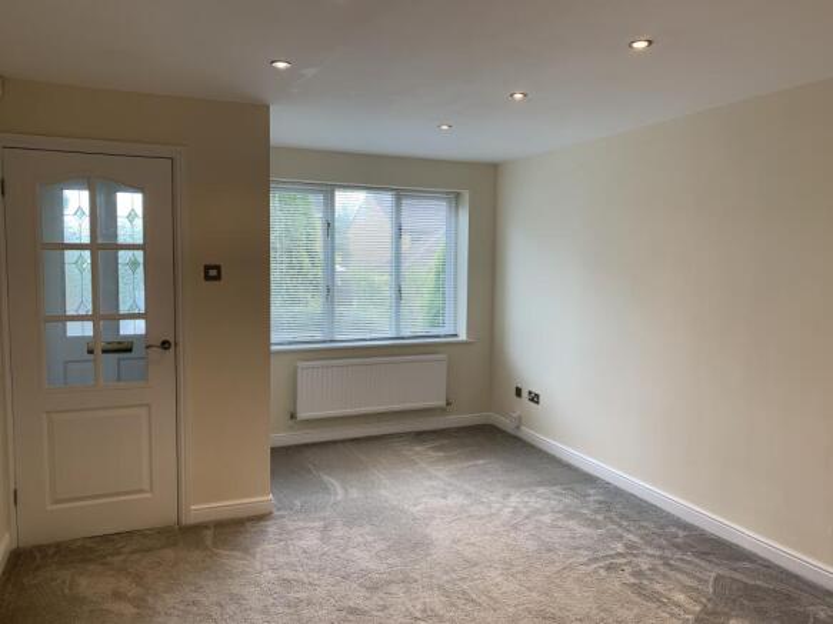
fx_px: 626
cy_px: 312
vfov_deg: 53.0
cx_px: 416
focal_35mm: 26
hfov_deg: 67.3
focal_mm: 4.25
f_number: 1.8
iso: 50
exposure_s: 1/100
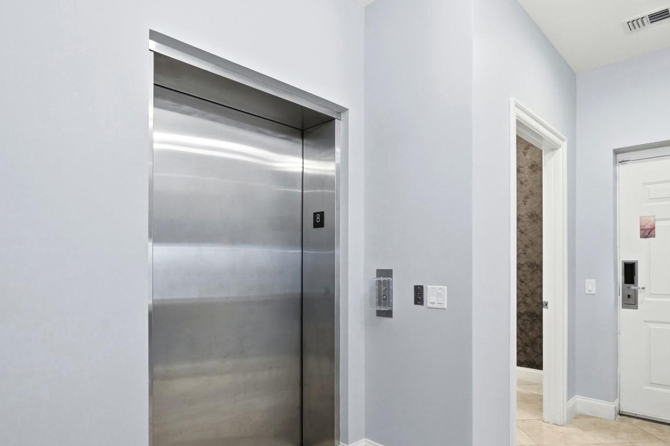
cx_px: 362
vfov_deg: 56.9
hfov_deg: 78.5
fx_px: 409
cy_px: 260
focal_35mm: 22
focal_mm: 16
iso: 2500
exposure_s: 1/640
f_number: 8
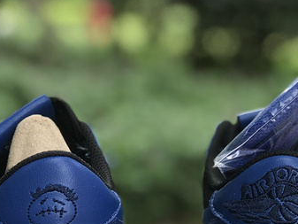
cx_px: 158
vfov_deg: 11.8
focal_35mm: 125
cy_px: 219
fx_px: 1076
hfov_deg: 15.8
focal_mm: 6.6
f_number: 2.8
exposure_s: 1/50
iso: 20
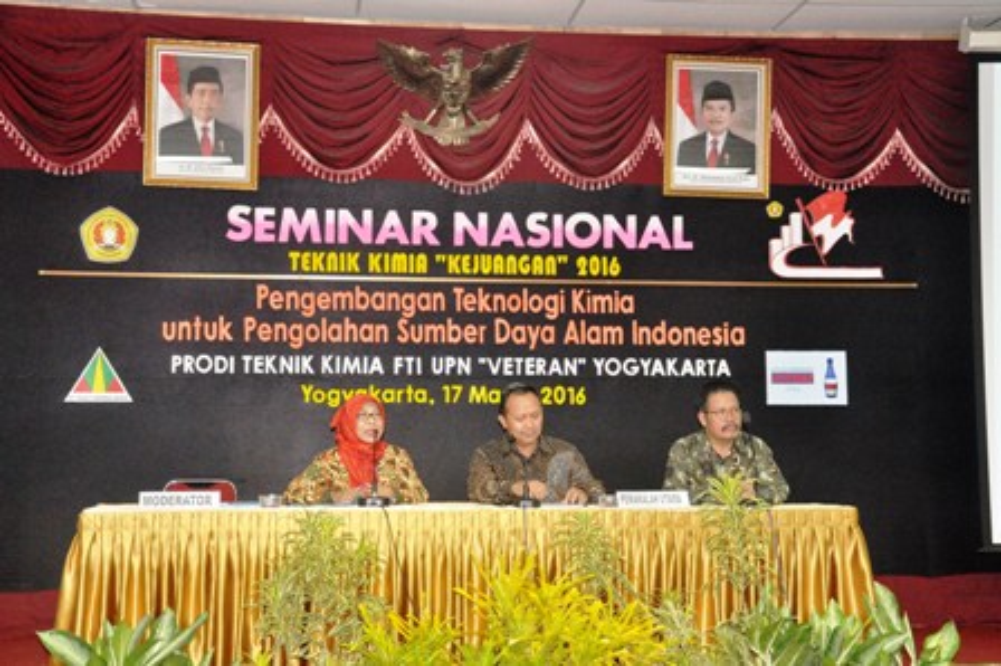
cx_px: 500
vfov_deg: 25.7
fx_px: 1459
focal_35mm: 52
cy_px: 333
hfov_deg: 37.9
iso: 1600
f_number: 5
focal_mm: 35
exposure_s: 1/60
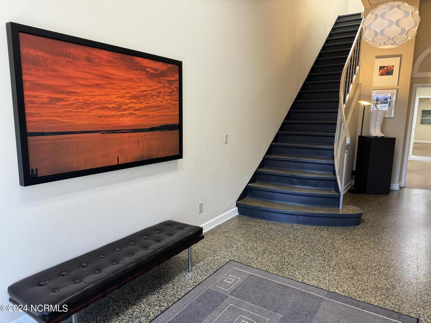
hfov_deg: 71.6
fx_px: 299
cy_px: 162
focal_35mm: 24
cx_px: 216
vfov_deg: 56.8
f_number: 1.78
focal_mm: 6.86
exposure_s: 1/120
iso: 160
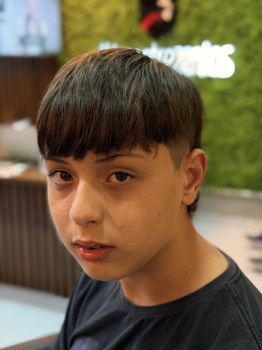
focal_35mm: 48
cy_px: 175
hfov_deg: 30.3
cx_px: 131
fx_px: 484
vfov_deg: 39.7
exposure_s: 1/60
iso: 160
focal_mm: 6.76
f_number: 1.78
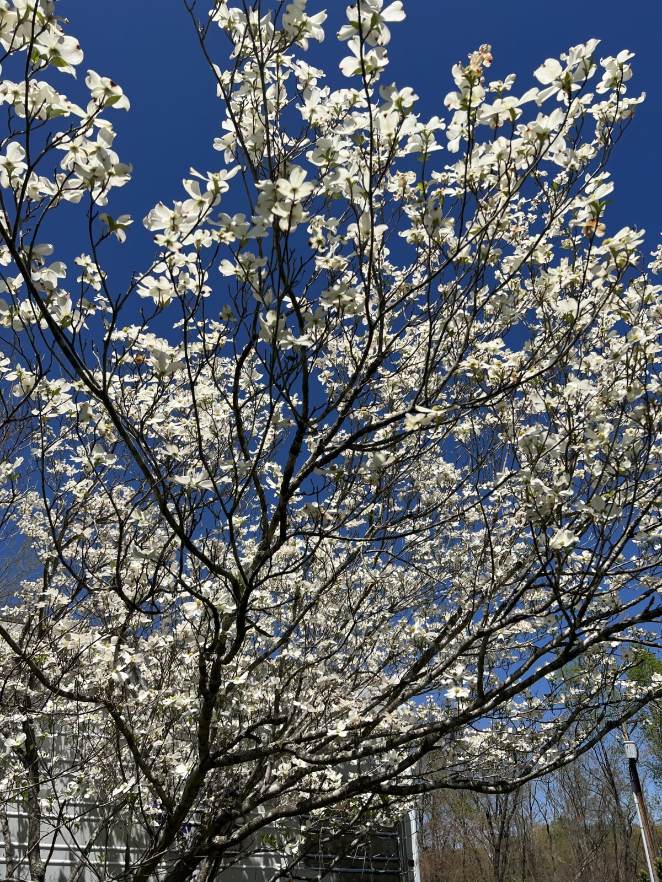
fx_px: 663
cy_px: 441
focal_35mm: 26
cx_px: 331
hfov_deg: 53.1
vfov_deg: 67.3
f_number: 1.5
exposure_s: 1/6993
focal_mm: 5.7
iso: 50
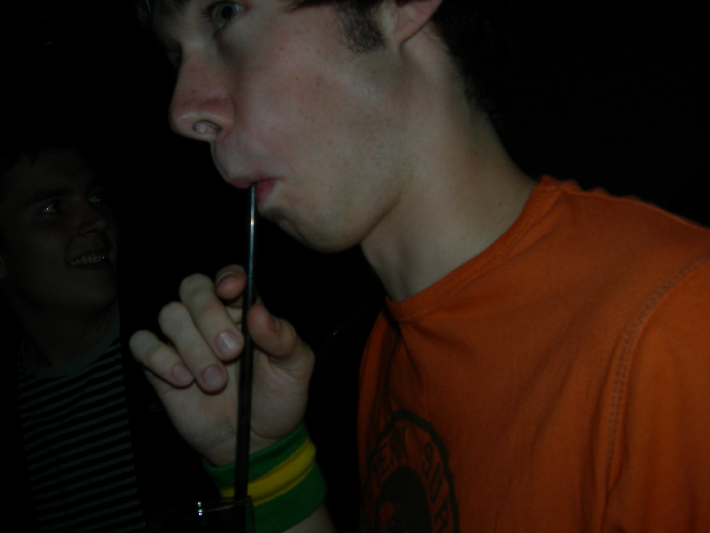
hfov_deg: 51.4
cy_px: 266
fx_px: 738
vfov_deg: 39.7
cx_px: 355
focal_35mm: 36
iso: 64
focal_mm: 7.5
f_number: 4.8
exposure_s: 1/60.1
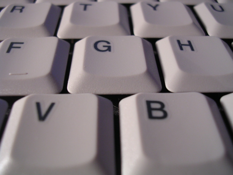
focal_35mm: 38
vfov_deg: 37.7
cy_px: 88
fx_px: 256
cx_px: 116
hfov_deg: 49.0
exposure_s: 1/3.5
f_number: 2.8
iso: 115
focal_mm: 5.8
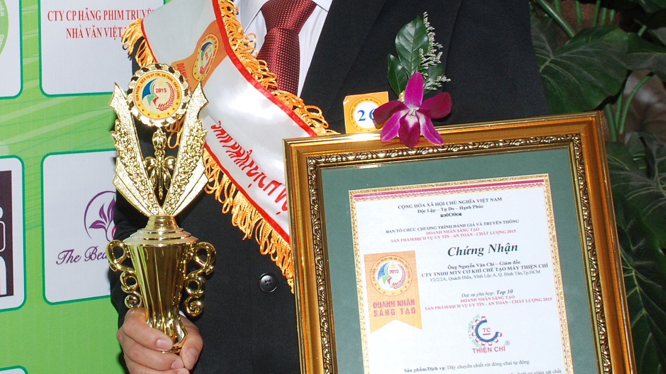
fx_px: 1642
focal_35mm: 93
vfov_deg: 12.9
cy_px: 67
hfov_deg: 22.8
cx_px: 211
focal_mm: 24
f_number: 5.6
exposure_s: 1/60
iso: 250
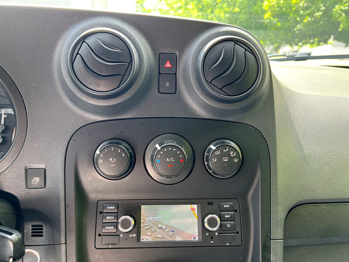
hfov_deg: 67.3
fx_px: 262
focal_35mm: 26
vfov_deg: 53.1
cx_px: 174
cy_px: 131
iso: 64
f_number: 1.5
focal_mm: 5.7
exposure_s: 1/121
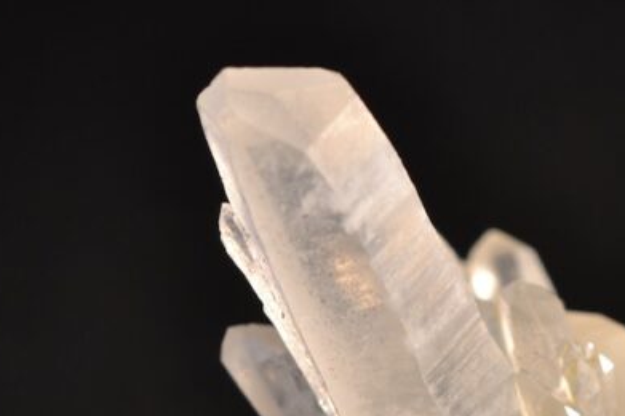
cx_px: 590
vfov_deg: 4.1
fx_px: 5799
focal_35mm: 334
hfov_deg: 6.2
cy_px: 481
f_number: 6.3
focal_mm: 85
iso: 100
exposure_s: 1/15
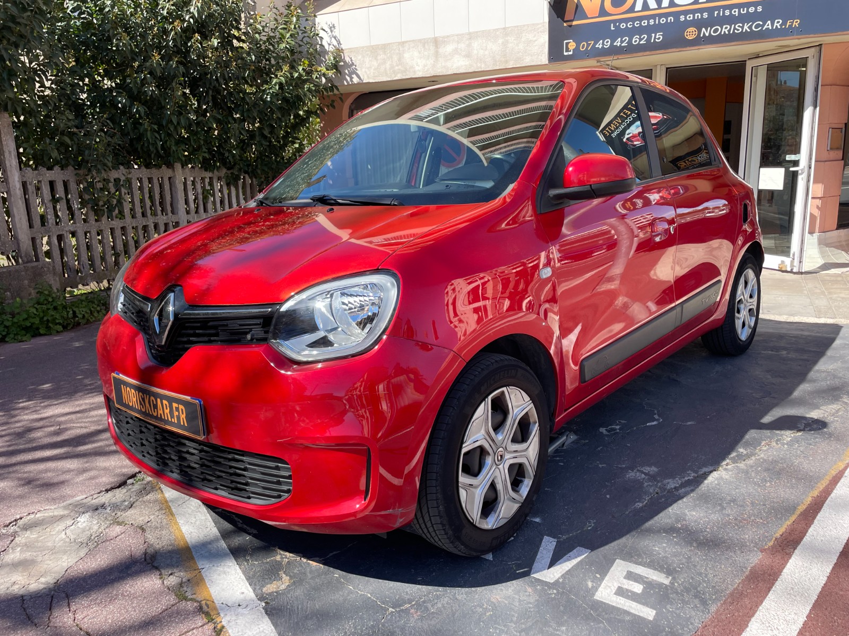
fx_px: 638
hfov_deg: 67.3
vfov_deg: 53.1
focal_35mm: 26
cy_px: 318
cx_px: 424
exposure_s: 1/955
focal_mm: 4.2
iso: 32
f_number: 1.6
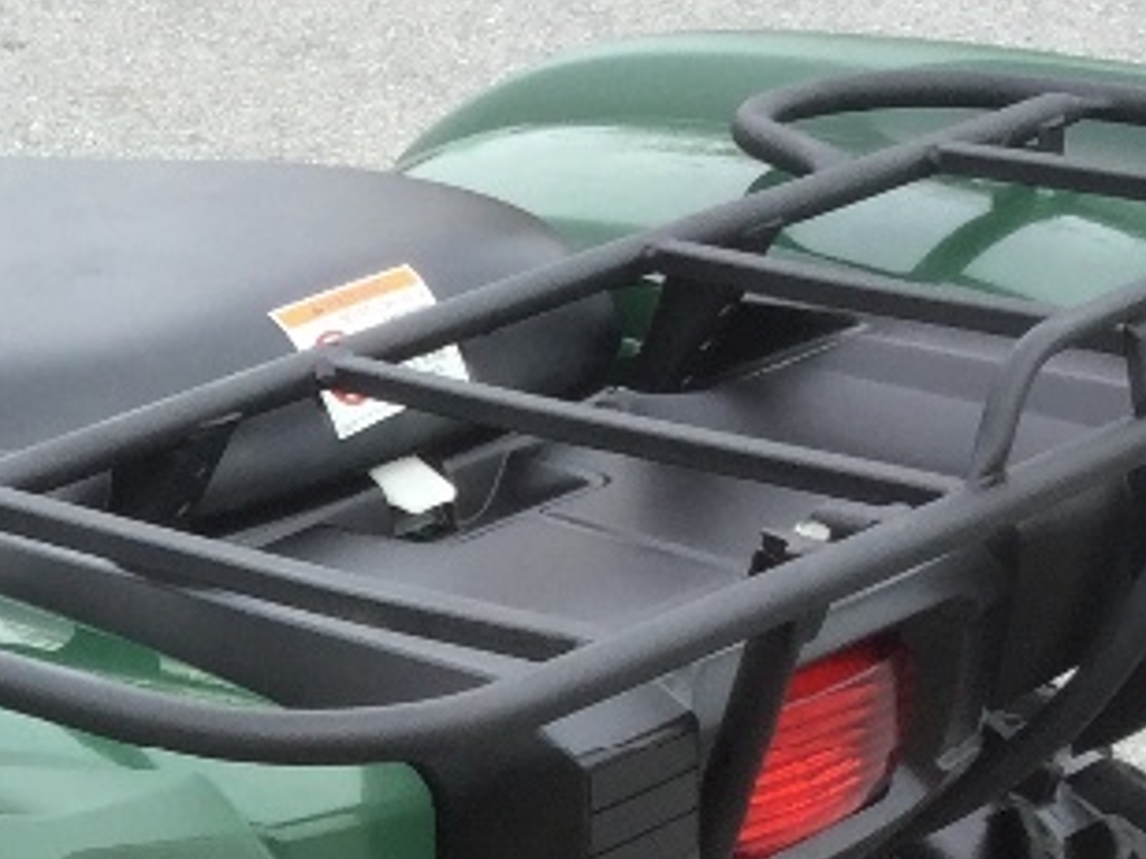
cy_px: 1041
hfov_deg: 14.3
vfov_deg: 11.3
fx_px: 4271
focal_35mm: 129
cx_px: -584
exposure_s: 1/247
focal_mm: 3.3
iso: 25
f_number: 2.4
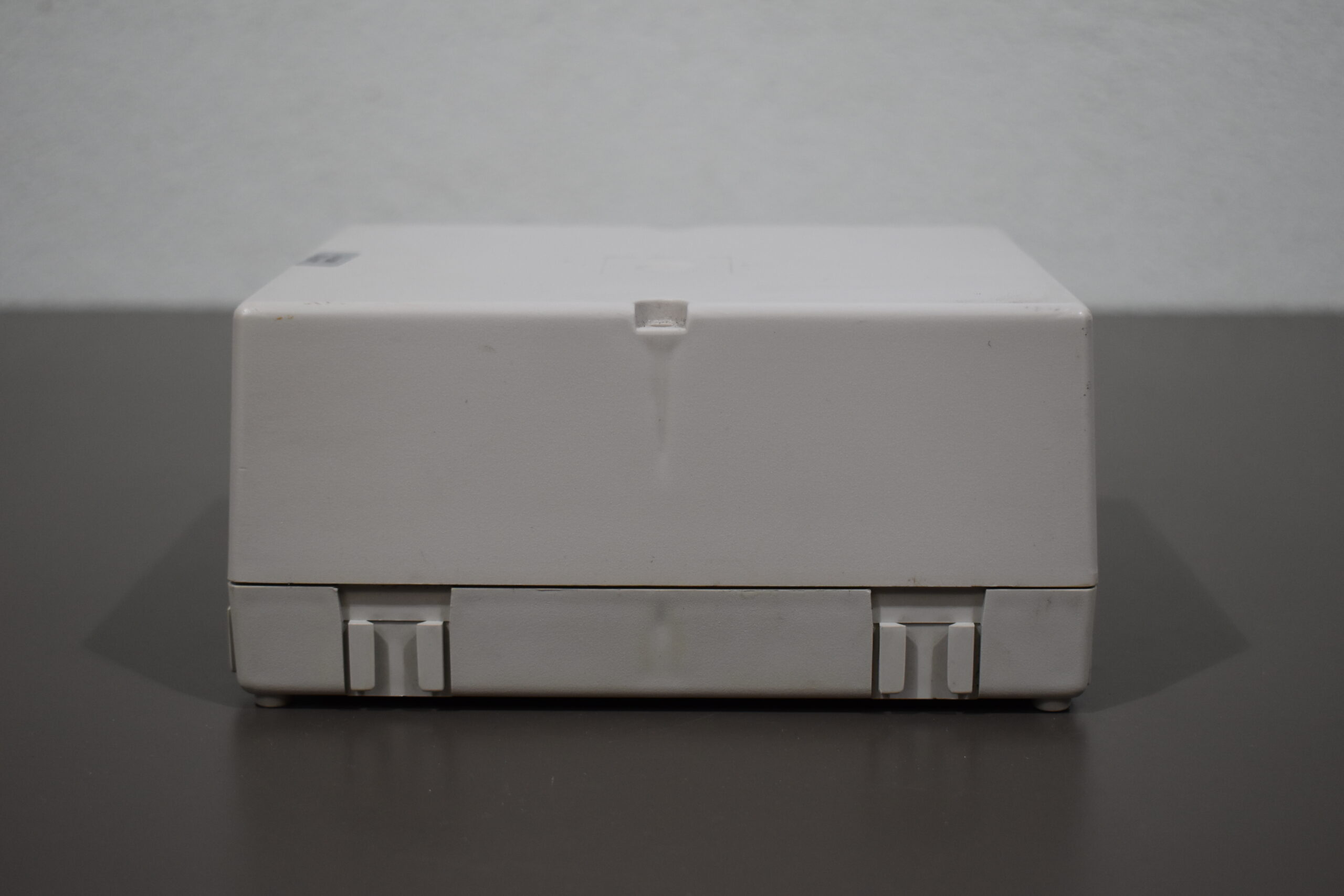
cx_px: 672
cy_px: 448
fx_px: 2016
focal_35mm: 54
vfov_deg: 25.1
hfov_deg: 36.9
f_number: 4.8
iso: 720
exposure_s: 1/250
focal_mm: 36
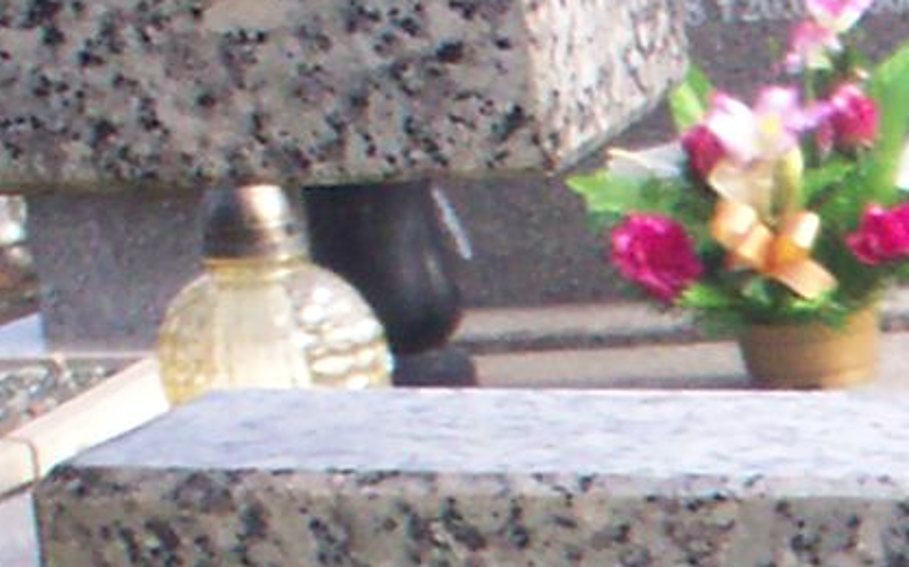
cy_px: 1472
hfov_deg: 8.3
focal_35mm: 236
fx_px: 5843
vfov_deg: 5.3
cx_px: 2095
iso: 100
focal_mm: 6
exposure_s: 1/108
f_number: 4.5
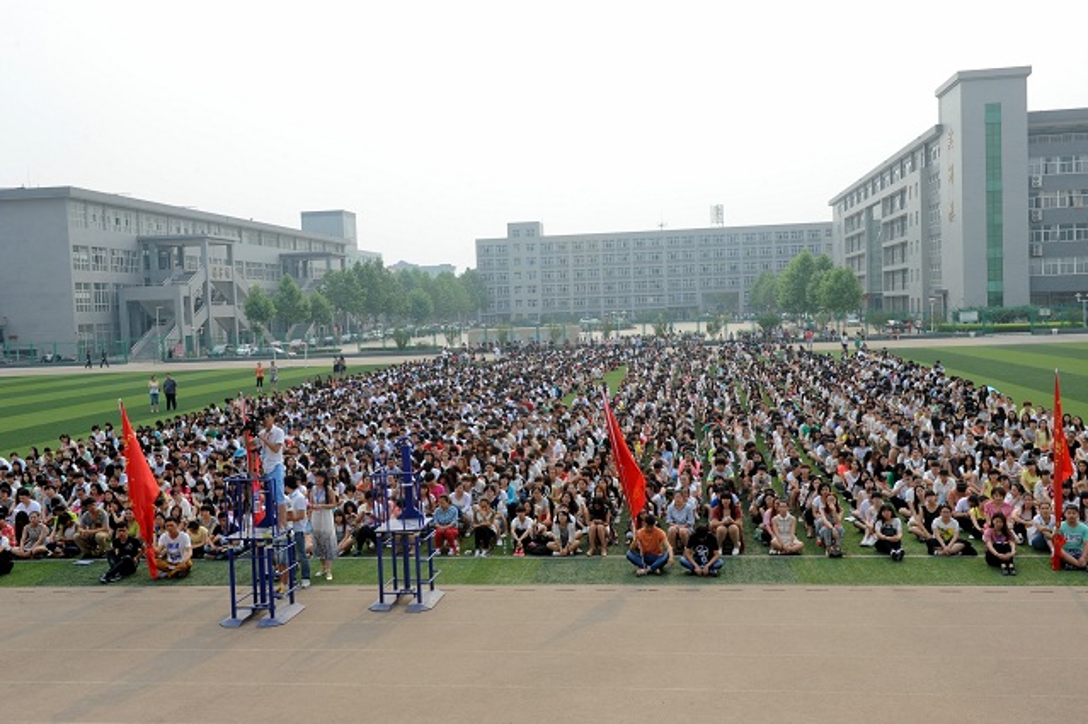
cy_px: 362
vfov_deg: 37.8
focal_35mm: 35
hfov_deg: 54.5
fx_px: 1057
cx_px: 544
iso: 640
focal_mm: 35
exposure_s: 1/250
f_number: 11
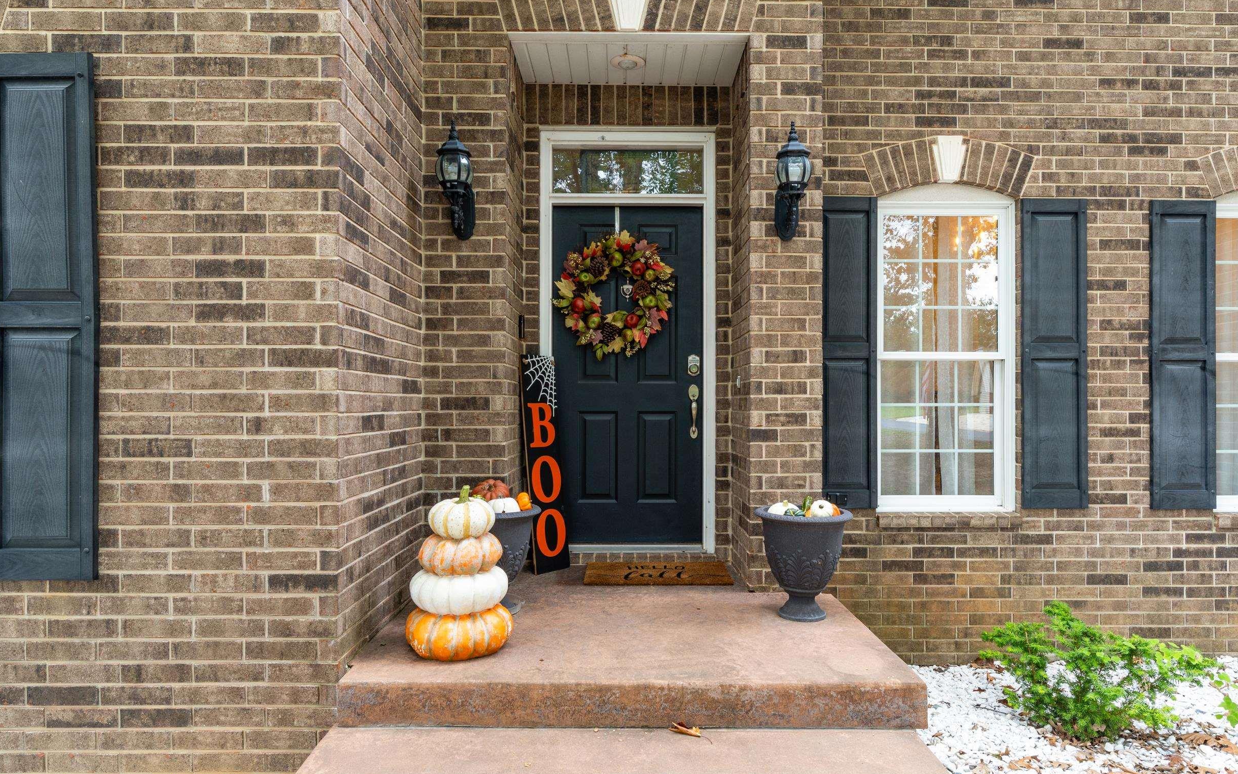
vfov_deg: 56.0
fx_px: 728
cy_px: 381
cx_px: 627
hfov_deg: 80.7
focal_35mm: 22
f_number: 9
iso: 200
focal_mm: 13.7
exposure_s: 1/13
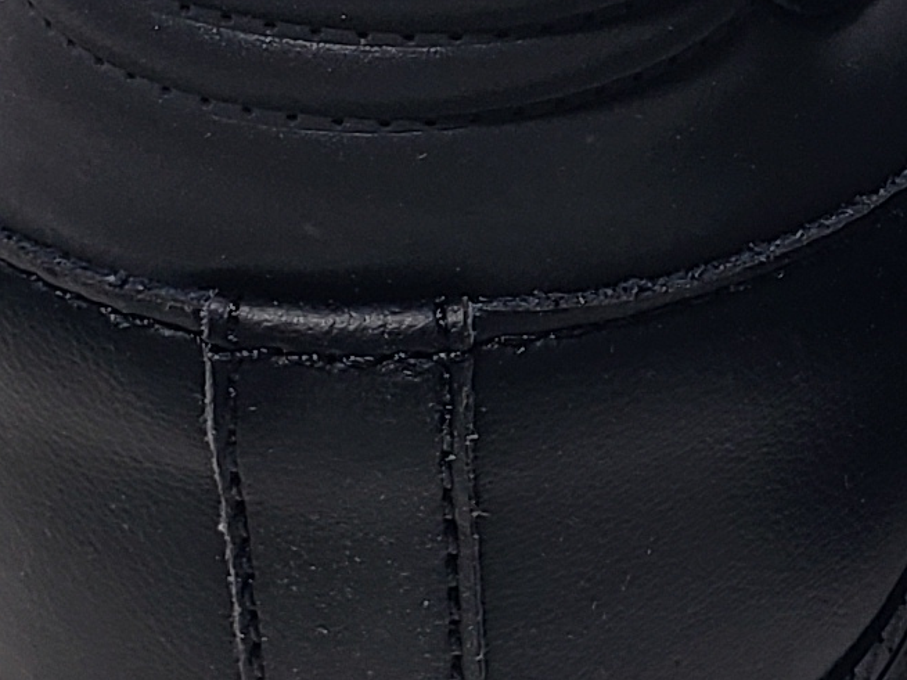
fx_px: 4192
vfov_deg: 9.2
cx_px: 1018
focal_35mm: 160
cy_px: 54
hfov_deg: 12.1
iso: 50
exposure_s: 1/196
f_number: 2.4
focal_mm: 4.3
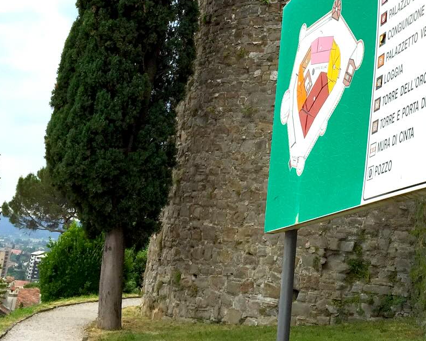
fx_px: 819
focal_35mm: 65
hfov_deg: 28.6
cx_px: 330
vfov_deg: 22.9
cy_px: 32
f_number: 2.2
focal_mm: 4.15
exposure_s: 1/1041
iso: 32
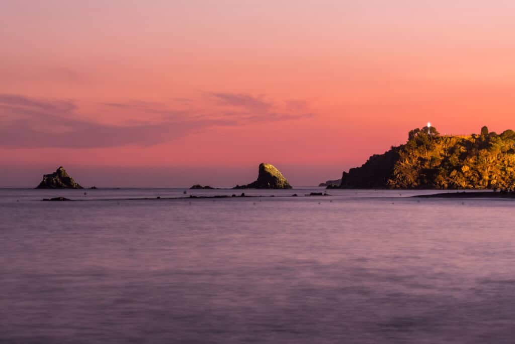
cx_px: 258
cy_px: 172
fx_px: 1502
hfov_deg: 19.5
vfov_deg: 13.0
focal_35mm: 105
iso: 400
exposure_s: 6
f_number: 8
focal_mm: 70
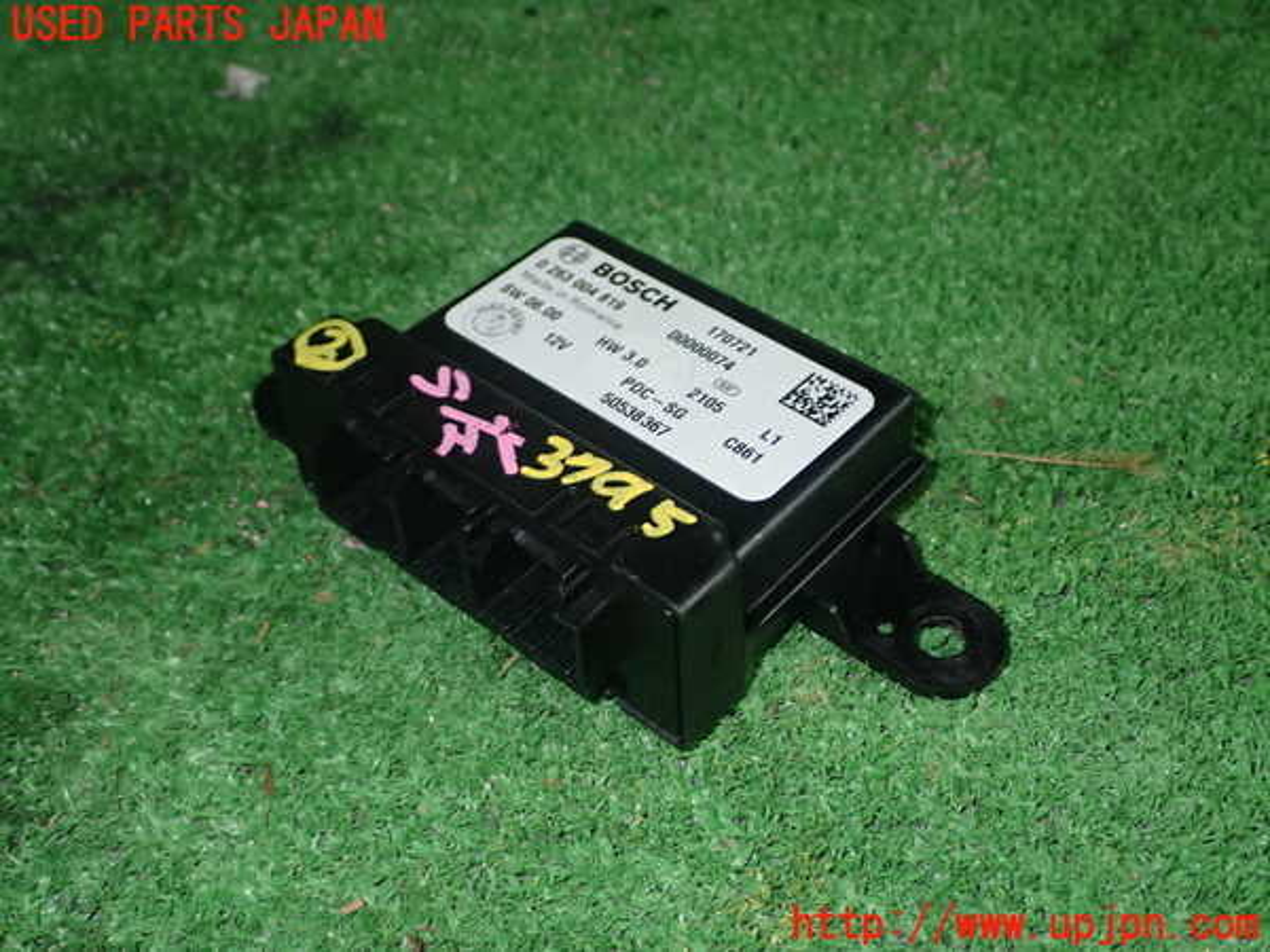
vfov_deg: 32.9
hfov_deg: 42.9
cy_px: 476
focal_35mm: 44
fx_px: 1614
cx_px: 635
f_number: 9
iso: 400
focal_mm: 7.84
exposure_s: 1/40
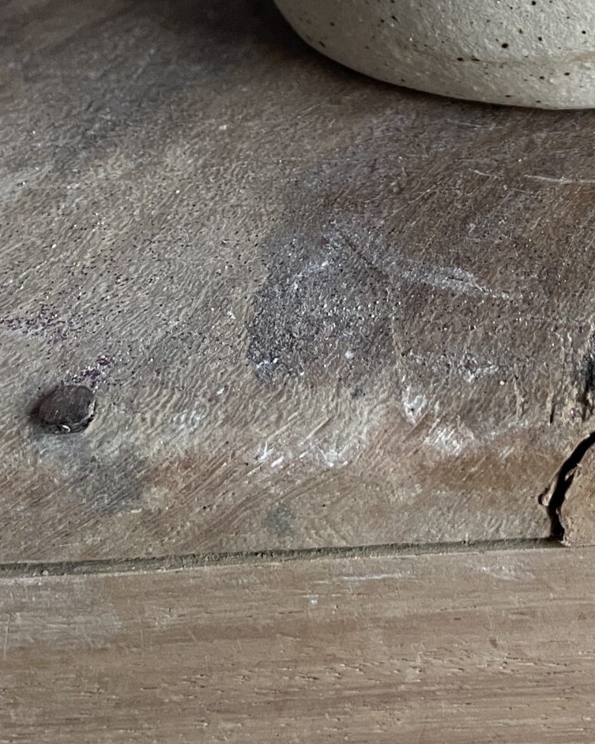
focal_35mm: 69
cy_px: -254
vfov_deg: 23.8
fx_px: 1520
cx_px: 573
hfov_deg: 21.5
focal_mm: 4.2
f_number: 1.6
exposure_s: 1/66
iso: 125
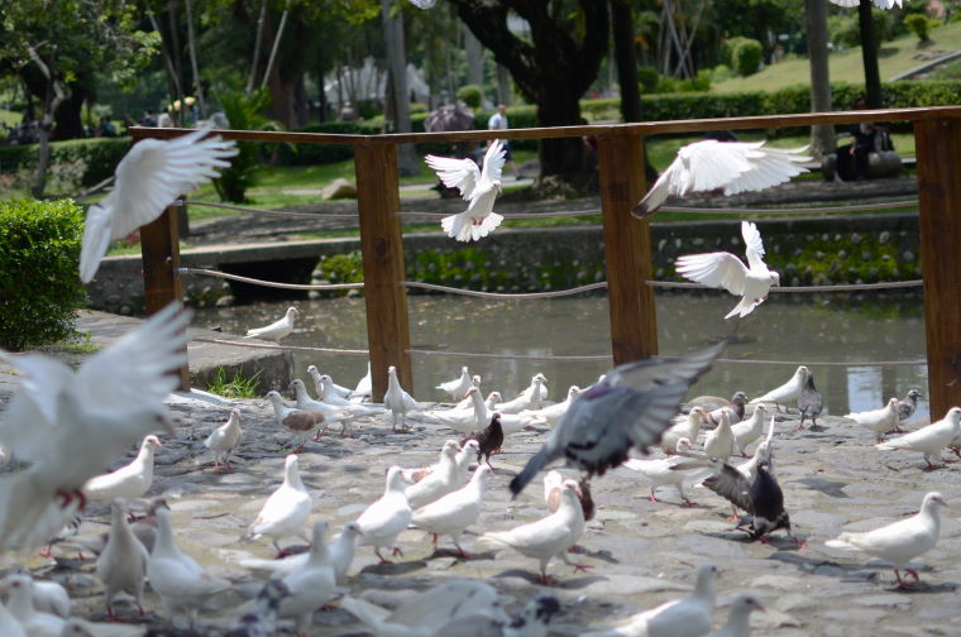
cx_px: 396
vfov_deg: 20.0
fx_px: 1803
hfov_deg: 29.8
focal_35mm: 68
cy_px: 288
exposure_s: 1/4000
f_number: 2
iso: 160
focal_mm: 35
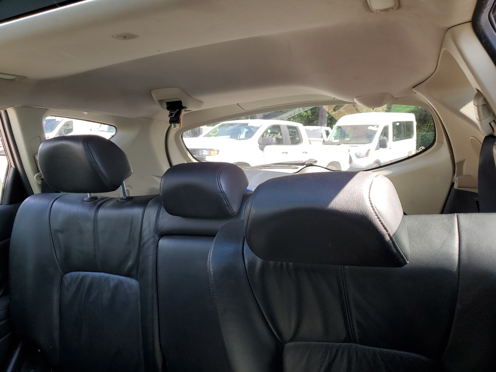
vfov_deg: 53.1
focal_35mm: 26
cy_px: 186
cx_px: 248
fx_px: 373
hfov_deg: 67.3
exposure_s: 1/145
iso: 50
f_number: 1.5
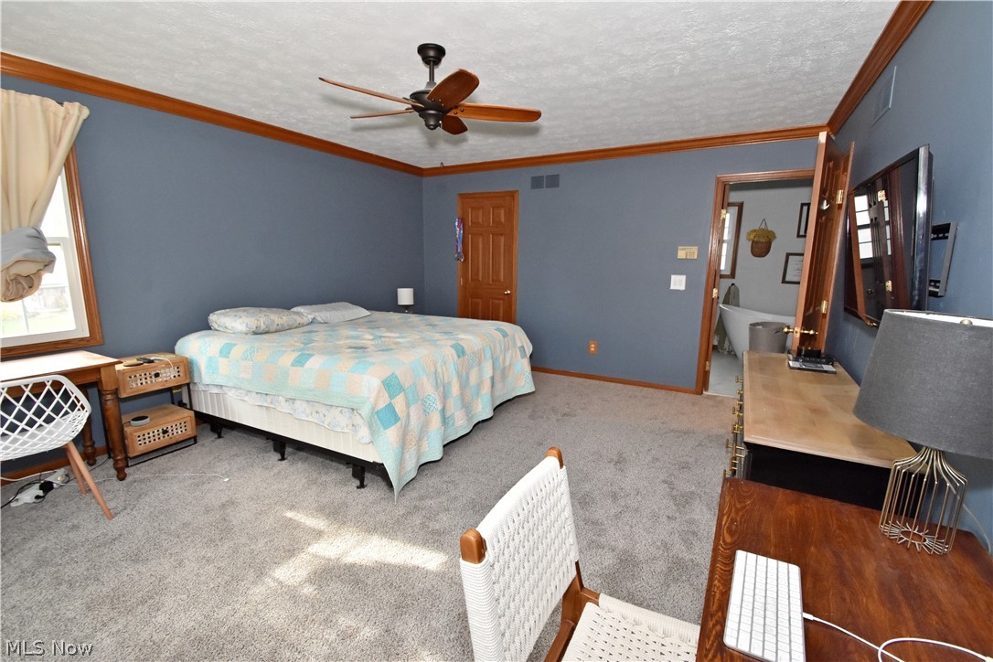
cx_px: 496
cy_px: 331
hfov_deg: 100.4
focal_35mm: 15
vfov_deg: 77.3
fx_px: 414
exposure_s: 1/60
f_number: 8
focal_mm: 10
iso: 1250
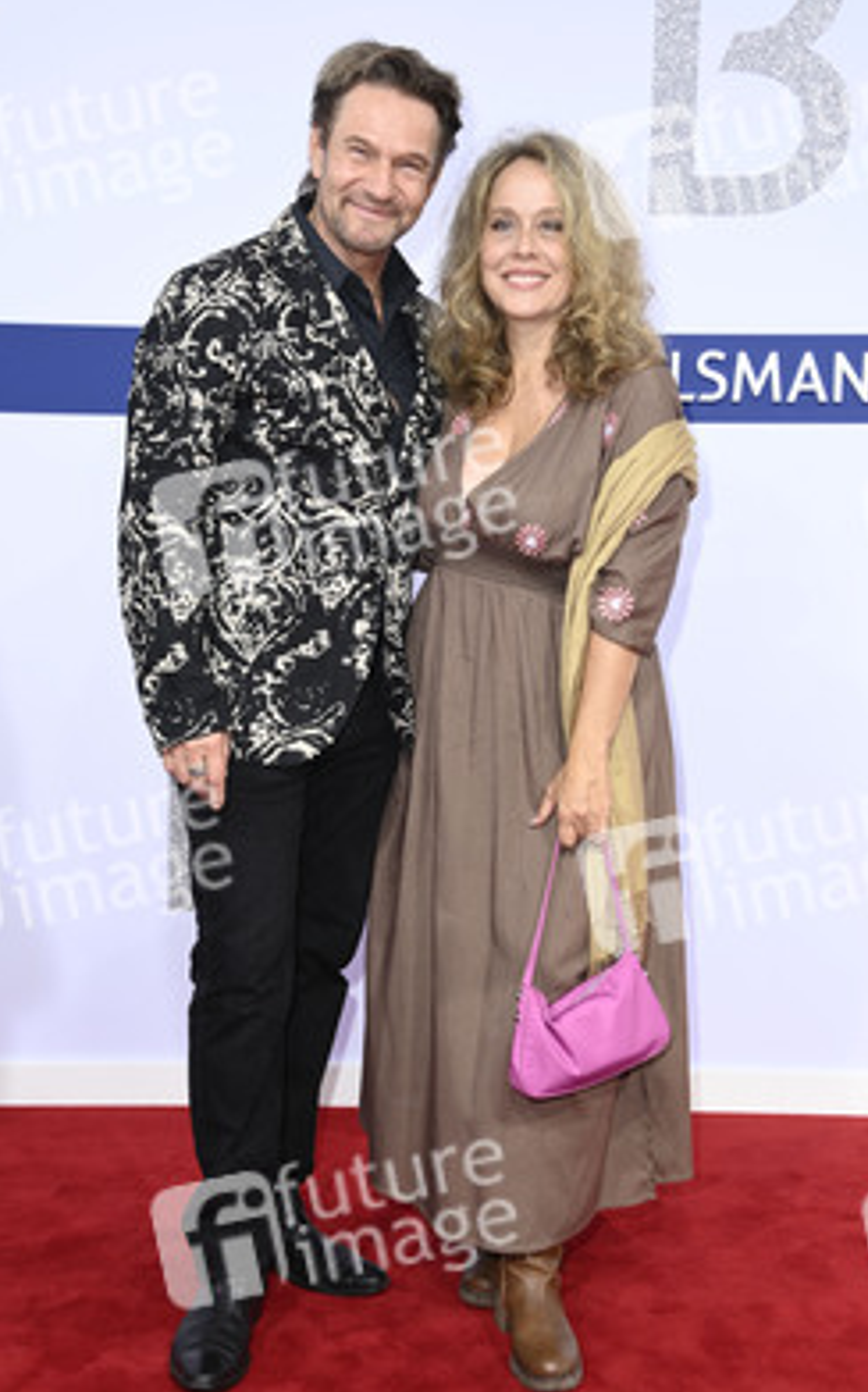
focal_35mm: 50
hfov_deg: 25.8
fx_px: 1895
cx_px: 438
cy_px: 691
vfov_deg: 40.3
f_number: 5.6
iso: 1000
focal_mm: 48
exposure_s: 1/200
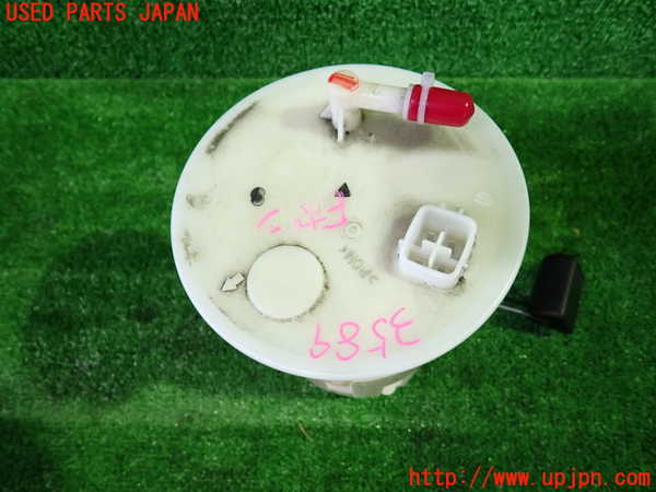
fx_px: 474
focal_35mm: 25
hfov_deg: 69.4
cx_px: 328
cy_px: 246
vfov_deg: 54.9
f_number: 2
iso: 250
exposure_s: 1/30
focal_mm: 4.5
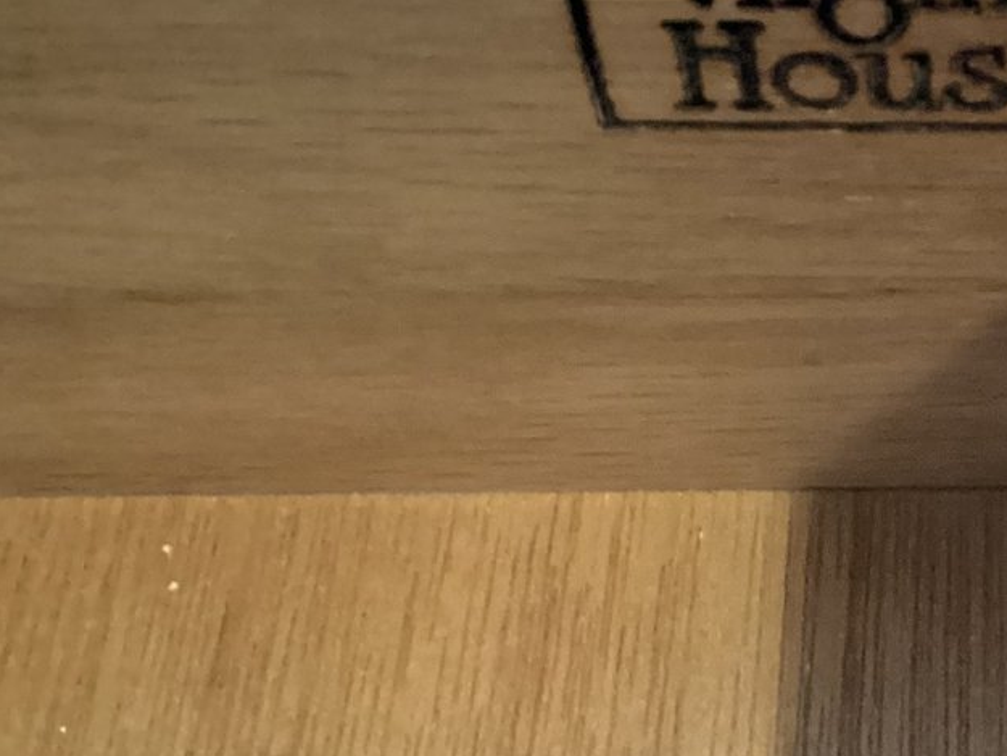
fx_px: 2182
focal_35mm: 75
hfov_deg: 24.4
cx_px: 1084
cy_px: 501
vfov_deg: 19.6
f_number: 2.4
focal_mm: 3.3
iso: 640
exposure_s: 1/17
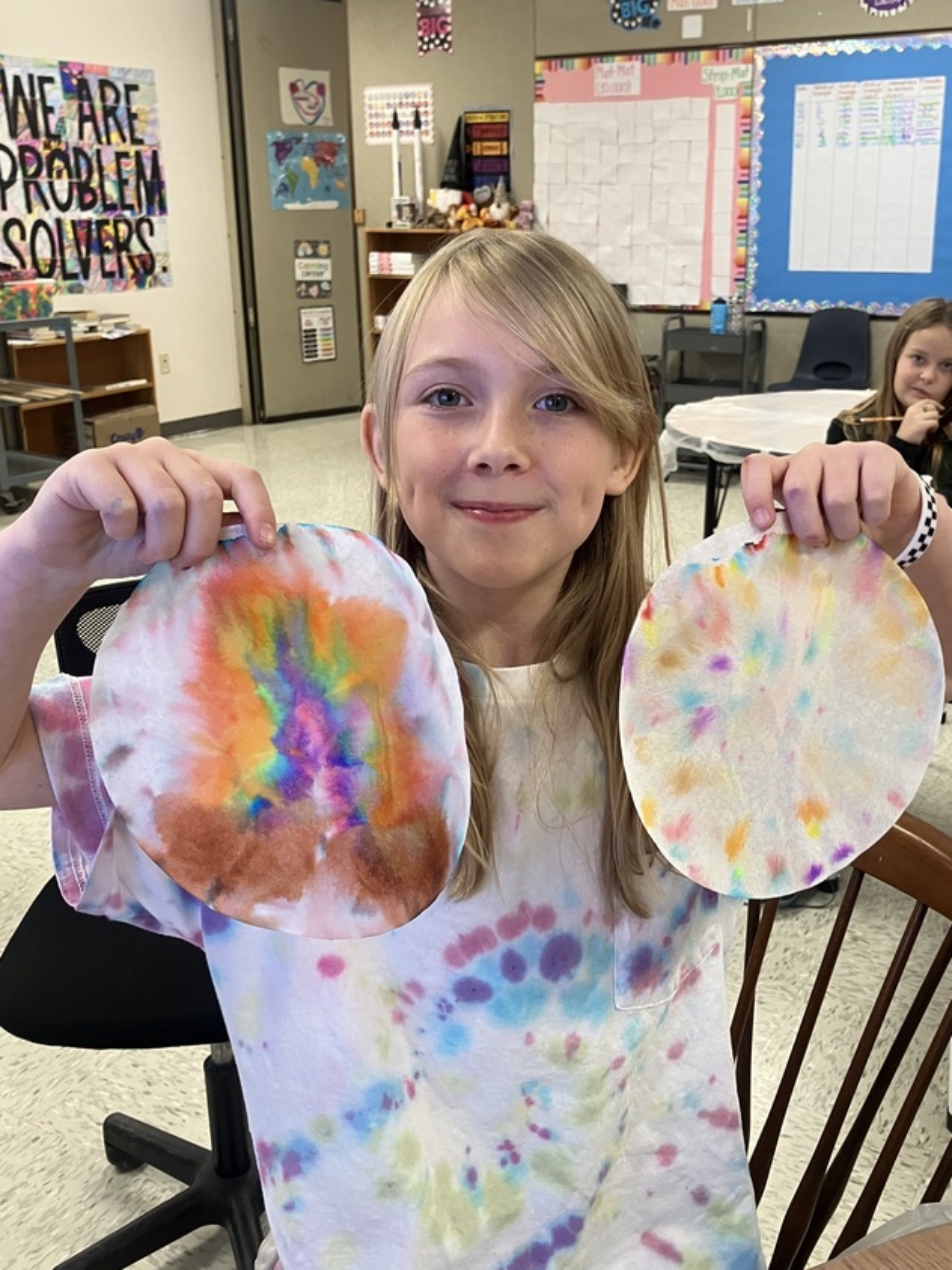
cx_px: 529
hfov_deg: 41.7
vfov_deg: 54.0
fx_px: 1247
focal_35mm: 34
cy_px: 642
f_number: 1.8
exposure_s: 1/60
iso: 100
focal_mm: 3.99
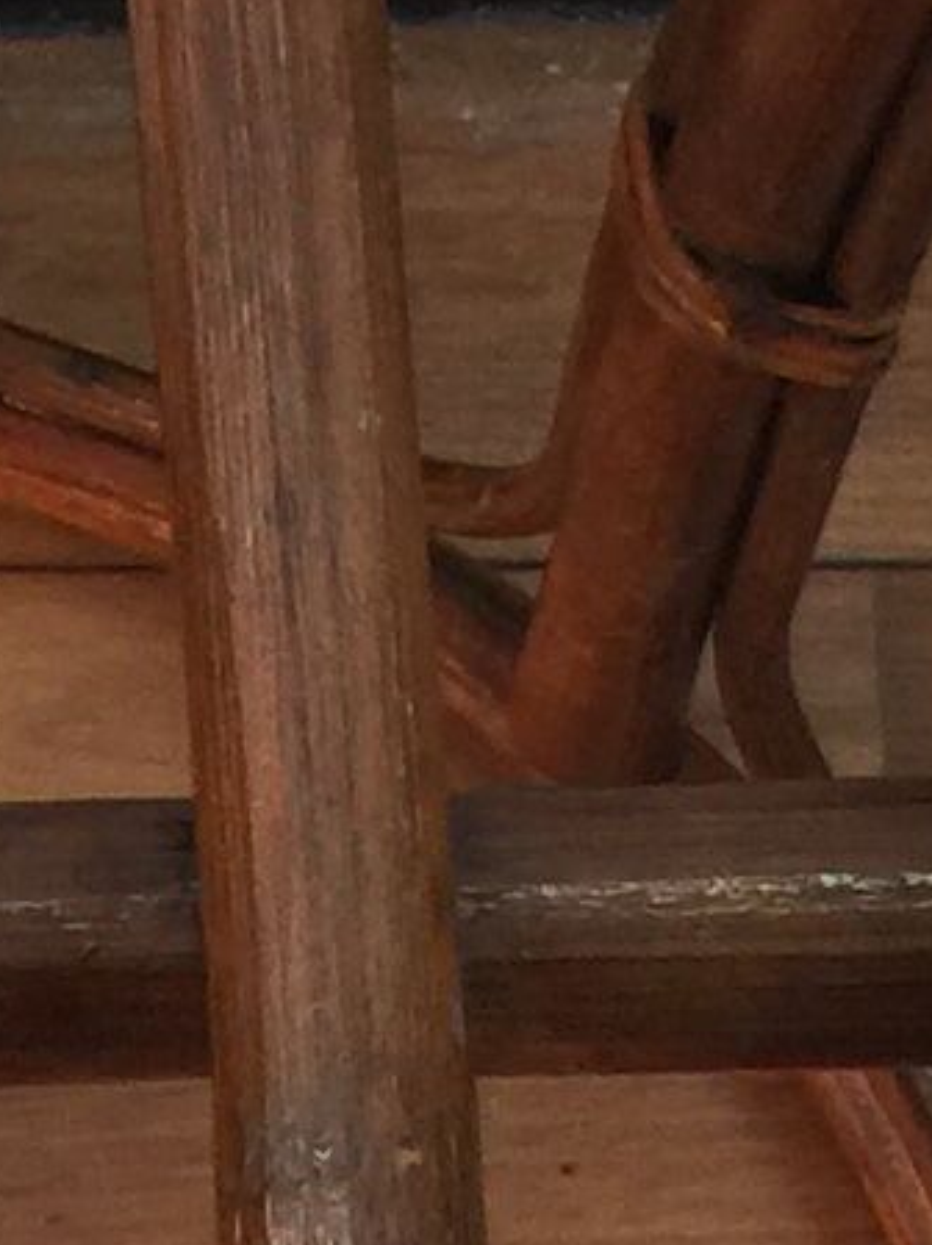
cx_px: -574
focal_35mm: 211
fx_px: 7585
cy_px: 1031
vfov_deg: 9.4
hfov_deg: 6.9
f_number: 2.2
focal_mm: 4.15
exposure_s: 1/33
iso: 40
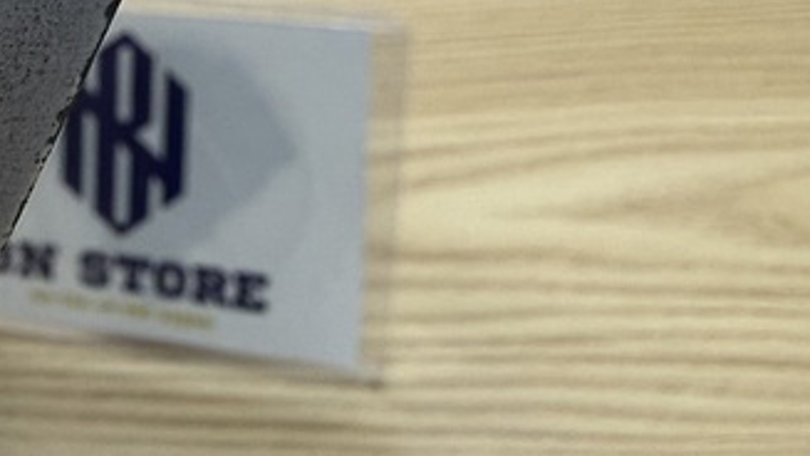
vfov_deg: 16.6
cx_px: 31
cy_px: 74
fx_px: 1547
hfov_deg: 27.9
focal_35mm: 72
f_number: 2.2
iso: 100
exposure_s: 1/120
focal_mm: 2.22
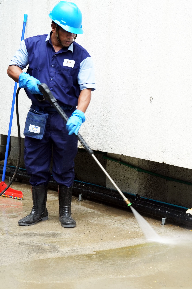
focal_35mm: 73
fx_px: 586
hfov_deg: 18.2
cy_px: 192
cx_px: 186
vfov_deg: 27.4
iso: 250
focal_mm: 34.6
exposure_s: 1/125
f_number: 5.6
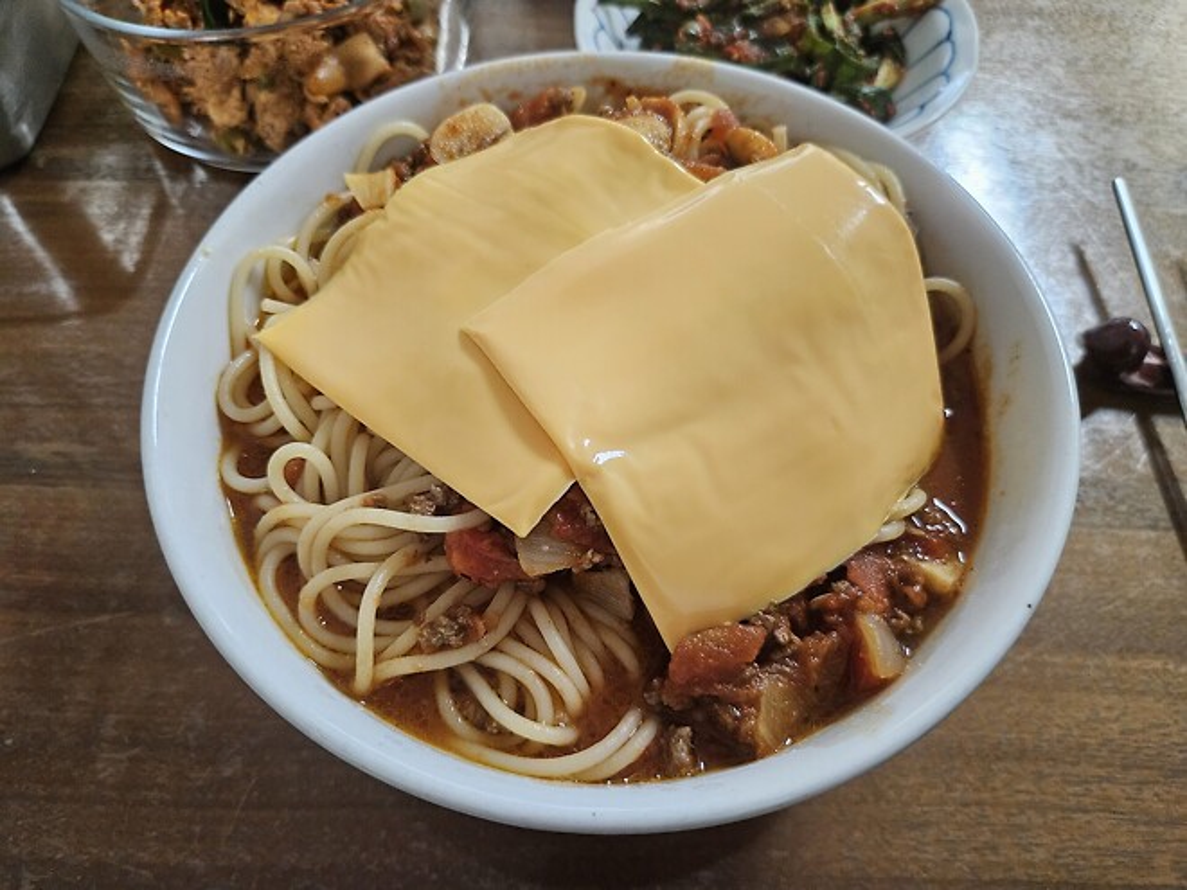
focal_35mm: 23
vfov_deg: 58.9
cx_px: 594
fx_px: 789
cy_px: 445
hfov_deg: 73.9
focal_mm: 5.4
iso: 1000
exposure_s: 1/120
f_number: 1.8
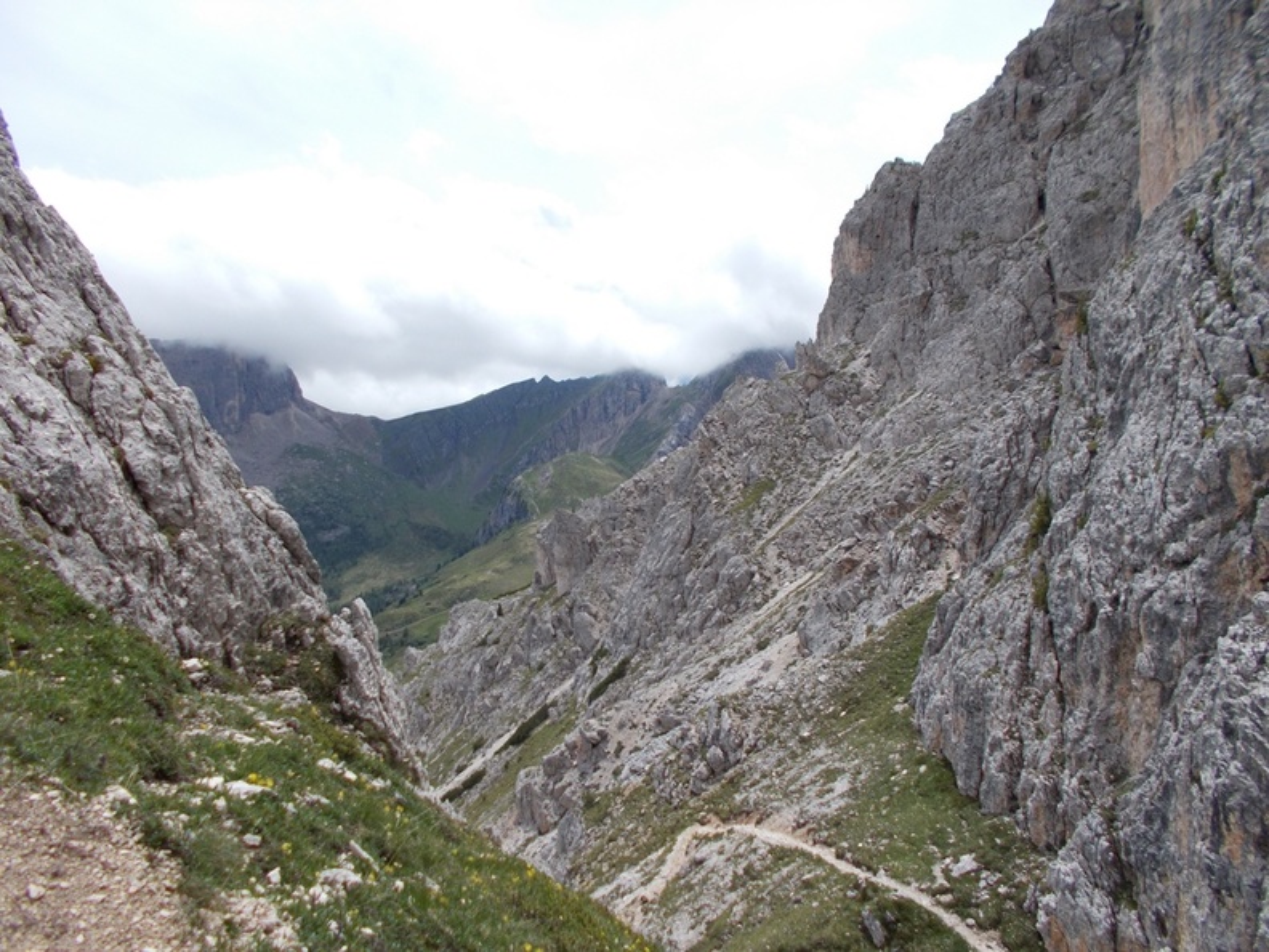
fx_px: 953
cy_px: 476
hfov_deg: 67.3
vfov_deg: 53.1
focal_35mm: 26
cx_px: 634
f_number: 8
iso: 80
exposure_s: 1/200
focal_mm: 4.6
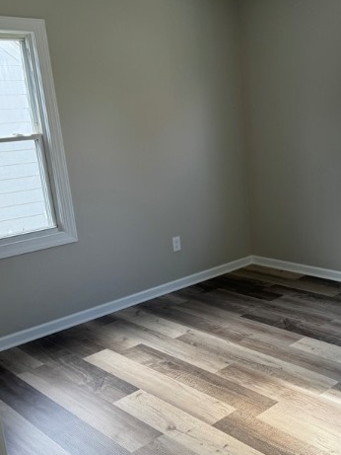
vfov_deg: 46.7
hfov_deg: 35.2
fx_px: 525
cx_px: 253
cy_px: 245
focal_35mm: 40
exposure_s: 1/156
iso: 64
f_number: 1.78
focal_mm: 6.76
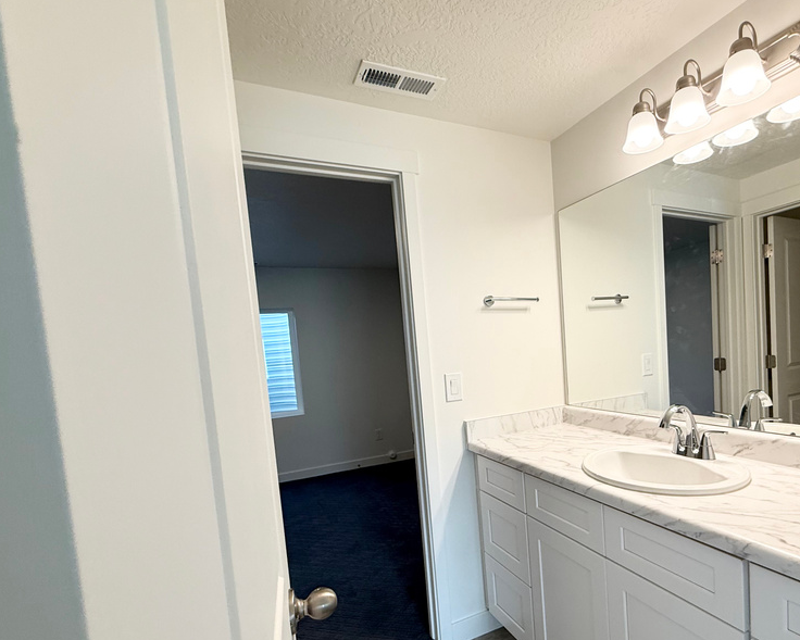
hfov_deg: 81.9
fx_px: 450
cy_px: 376
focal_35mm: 19
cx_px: 495
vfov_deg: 70.3
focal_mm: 2.22
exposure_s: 1/120
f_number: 2.2
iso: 100
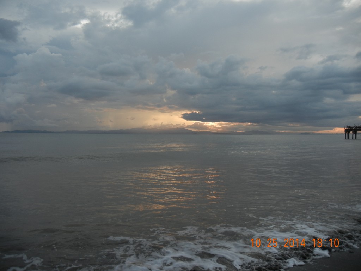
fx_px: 313
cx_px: 180
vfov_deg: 46.8
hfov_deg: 60.0
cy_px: 136
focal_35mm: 30
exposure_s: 1/139
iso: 160
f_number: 3.5
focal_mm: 5.4
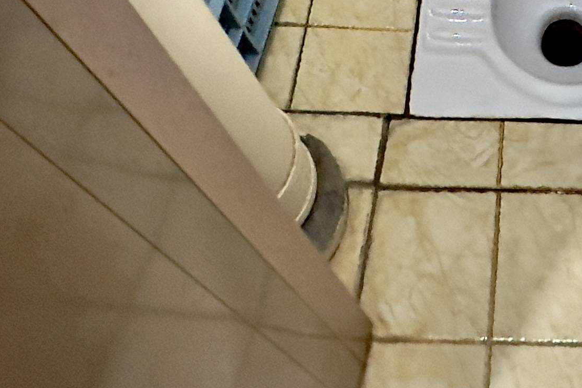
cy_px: -344
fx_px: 857
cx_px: 553
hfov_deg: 34.8
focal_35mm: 53
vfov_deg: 18.6
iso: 800
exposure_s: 1/34
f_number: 2.2
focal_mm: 2.22
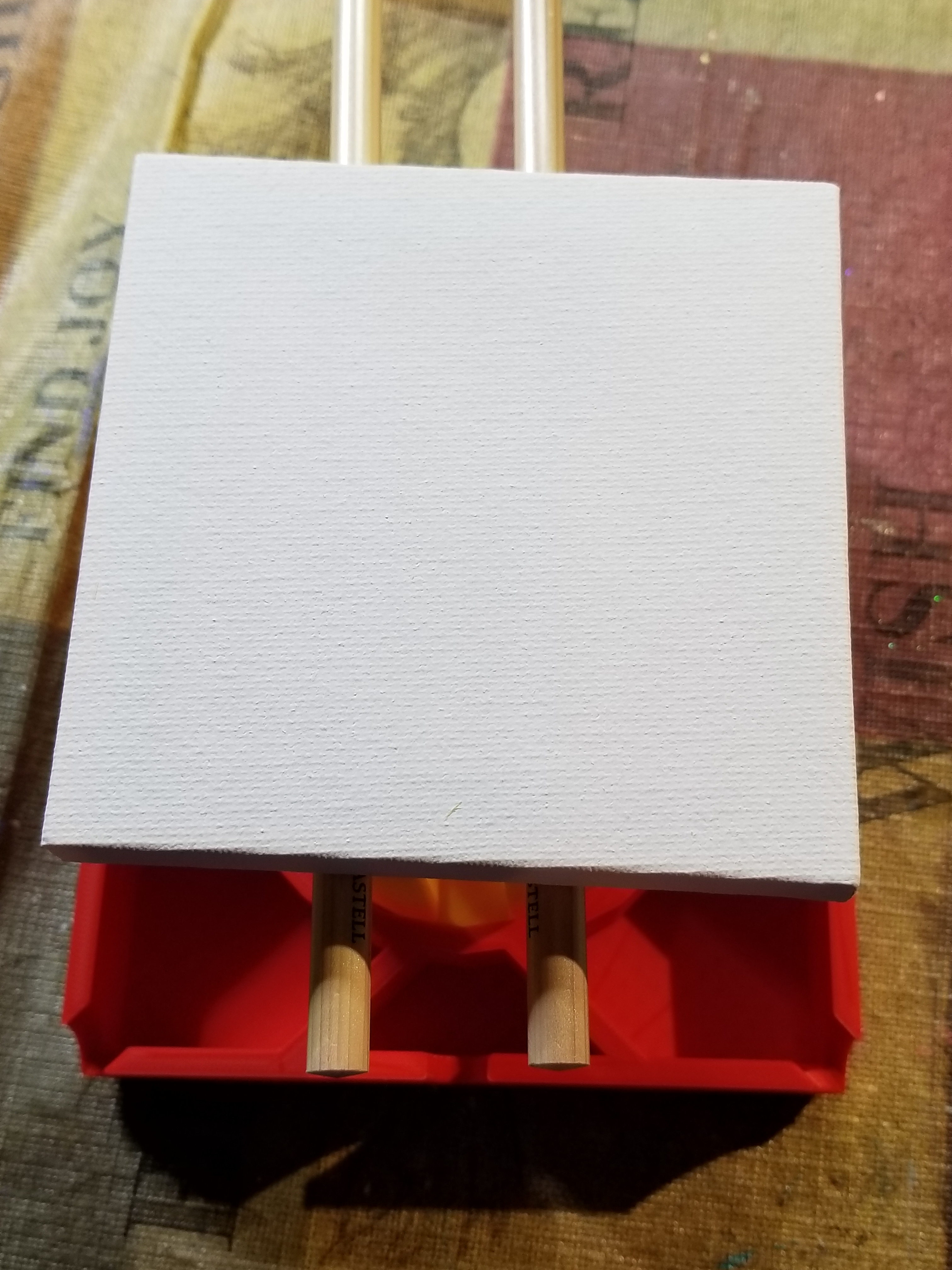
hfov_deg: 53.1
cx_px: 476
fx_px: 953
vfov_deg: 67.3
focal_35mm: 26
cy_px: 635
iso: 100
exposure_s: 1/50
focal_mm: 4.25
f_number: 1.7
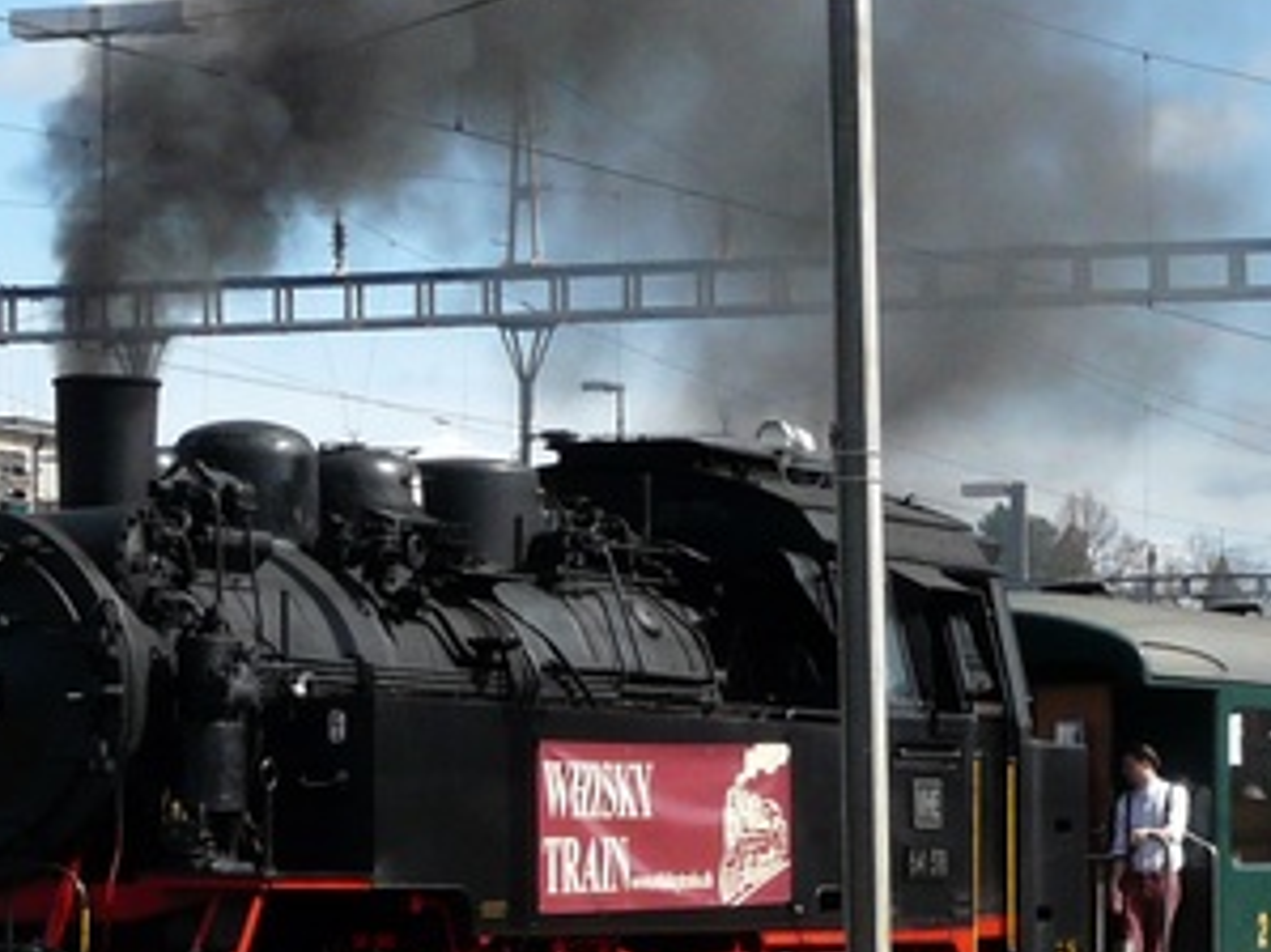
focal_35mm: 164
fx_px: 6019
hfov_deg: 12.0
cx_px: 982
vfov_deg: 9.0
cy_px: 722
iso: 100
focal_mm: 8.1
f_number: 5.6
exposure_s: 1/500
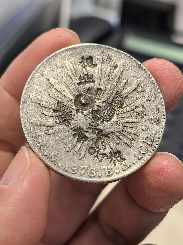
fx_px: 381
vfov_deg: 35.5
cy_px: 122
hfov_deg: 27.0
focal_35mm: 54
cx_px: 92
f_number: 2
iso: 160
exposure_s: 1/50
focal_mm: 6.98
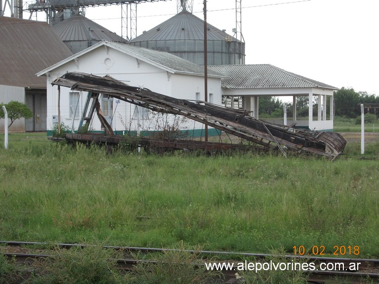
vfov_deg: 18.0
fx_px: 898
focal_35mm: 82
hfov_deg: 23.8
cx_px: 190
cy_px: 142
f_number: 4.8
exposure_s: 1/80
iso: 80
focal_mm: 11.6
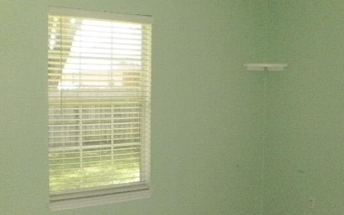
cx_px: 201
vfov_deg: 26.3
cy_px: 116
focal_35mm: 49
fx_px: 459
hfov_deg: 40.9
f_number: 3.1
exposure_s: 1/250
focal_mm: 6.3
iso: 400
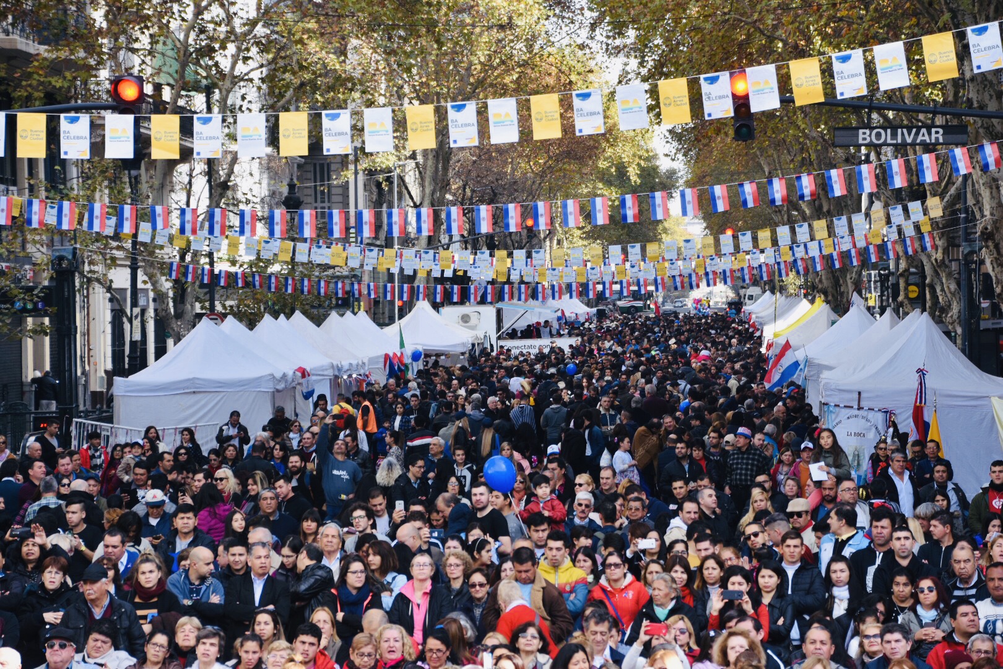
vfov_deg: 10.2
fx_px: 3761
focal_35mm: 135
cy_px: 334
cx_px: 502
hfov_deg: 15.2
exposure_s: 1/250
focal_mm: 90
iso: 160
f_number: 6.3
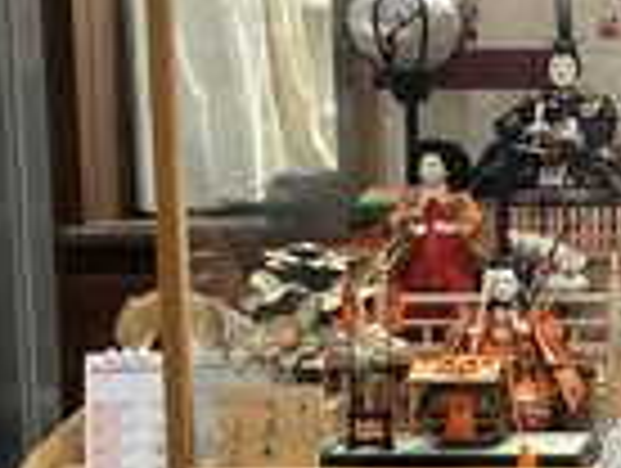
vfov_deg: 14.7
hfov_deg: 18.3
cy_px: 315
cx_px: 774
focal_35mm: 101
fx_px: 1815
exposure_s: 1/30
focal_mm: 3.3
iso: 320
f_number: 2.4
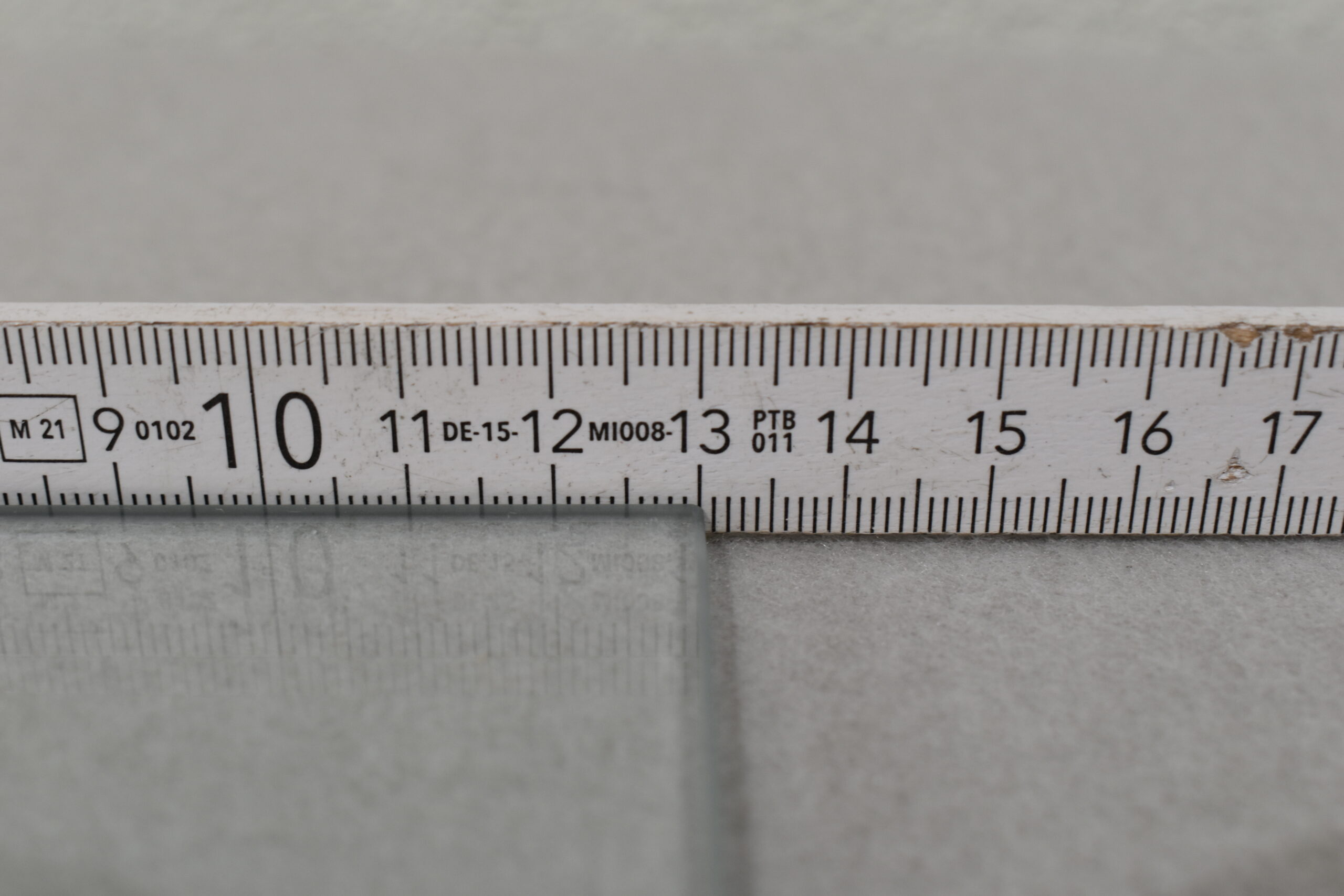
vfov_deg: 25.1
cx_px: 672
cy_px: 448
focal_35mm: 54
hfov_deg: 36.9
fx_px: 2016
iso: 360
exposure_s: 1/60
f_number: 8
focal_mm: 36
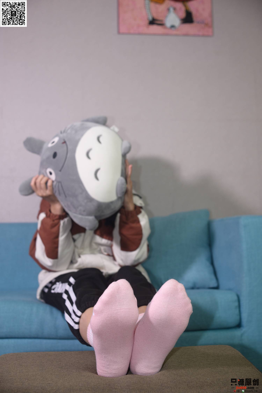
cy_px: 196
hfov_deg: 37.9
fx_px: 382
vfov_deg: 54.4
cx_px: 131
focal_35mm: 35
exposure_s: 1/80
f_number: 5.6
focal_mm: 35
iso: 400
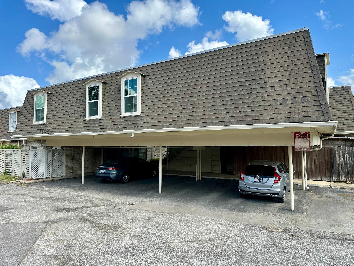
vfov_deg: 56.8
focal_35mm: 24
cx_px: 177
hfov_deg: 71.6
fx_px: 245
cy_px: 133
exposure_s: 1/2525
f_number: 1.78
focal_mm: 6.86
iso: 80
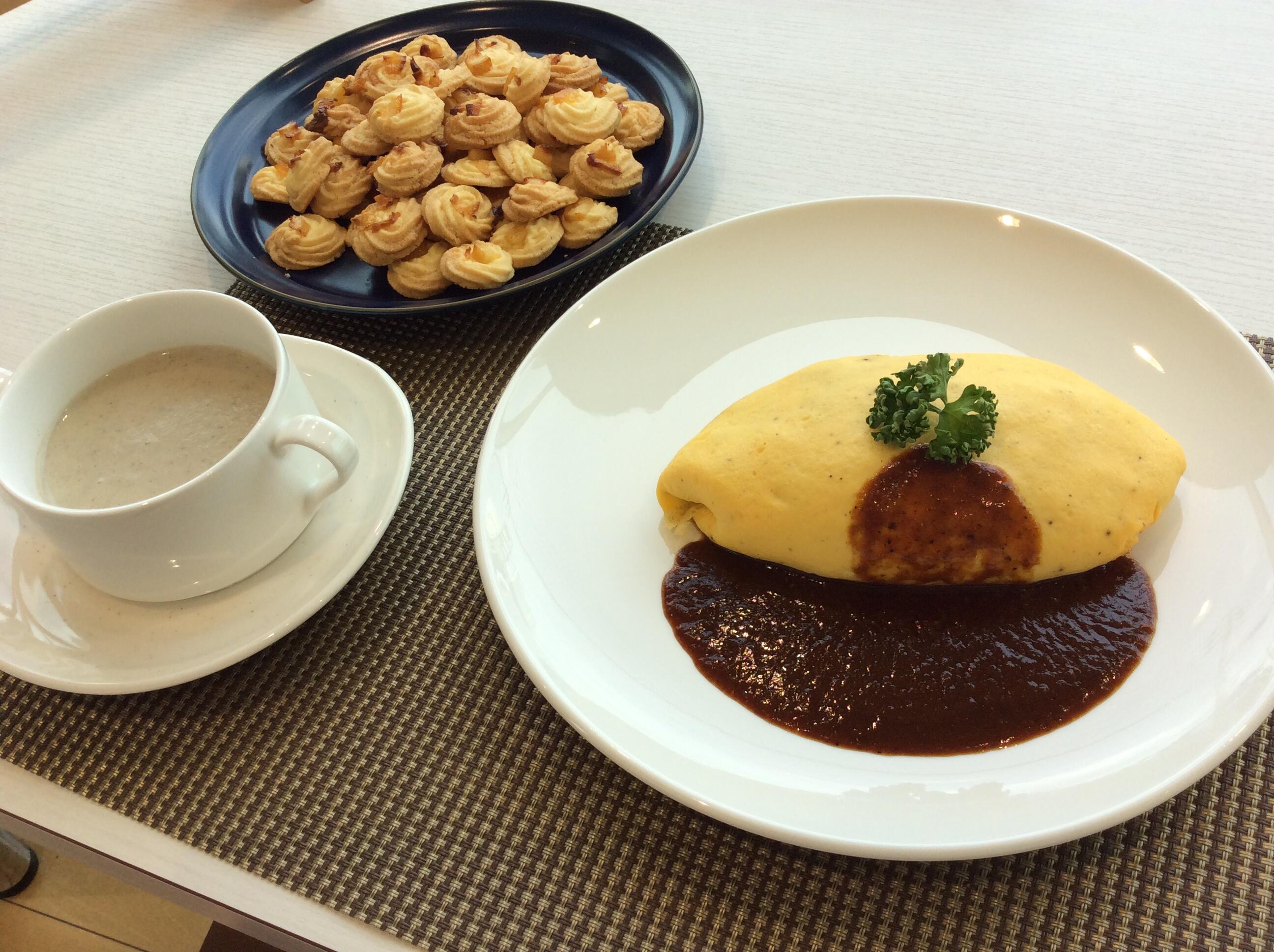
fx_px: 1176
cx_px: 637
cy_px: 476
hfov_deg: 56.9
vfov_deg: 44.1
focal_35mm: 32
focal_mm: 3.3
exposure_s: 1/280
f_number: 2.4
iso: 32
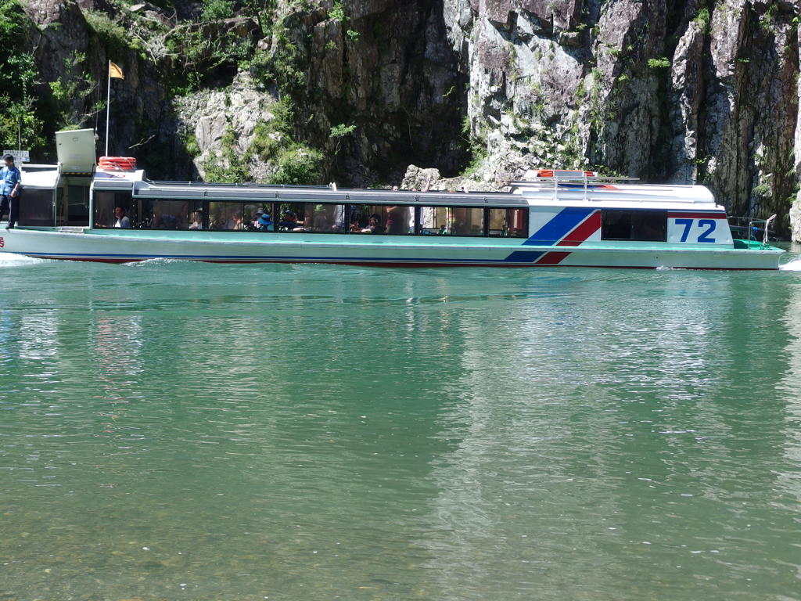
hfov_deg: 29.4
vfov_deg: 22.3
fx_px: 1527
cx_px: 400
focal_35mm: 66
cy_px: 300
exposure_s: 1/400
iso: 100
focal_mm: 14.1
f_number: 3.5
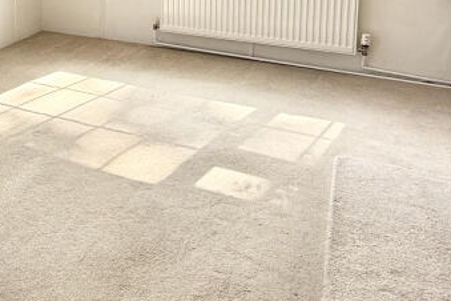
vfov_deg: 27.3
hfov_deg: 40.2
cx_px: 23
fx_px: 551
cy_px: -48
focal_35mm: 44
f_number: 2.2
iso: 50
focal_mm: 2.22
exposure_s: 1/177
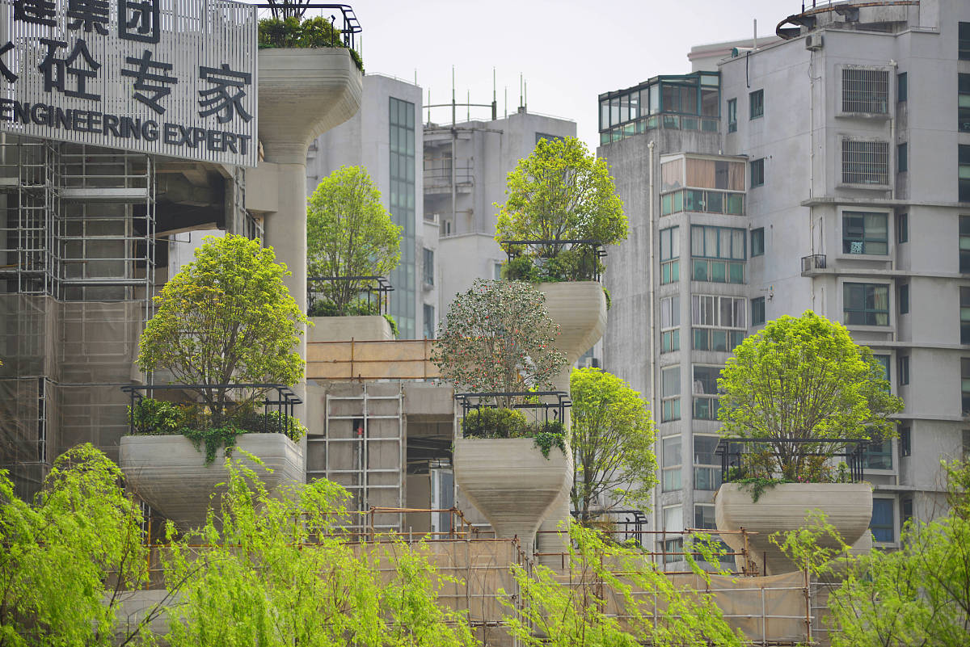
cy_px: 324
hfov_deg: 12.1
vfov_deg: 8.1
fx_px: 4582
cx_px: 485
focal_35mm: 170
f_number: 2.8
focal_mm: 170
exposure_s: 1/1250
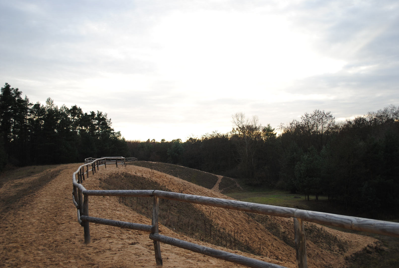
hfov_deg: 53.0
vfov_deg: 37.0
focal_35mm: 36
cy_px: 134
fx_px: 400
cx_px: 200
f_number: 4
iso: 100
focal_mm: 24
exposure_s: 1/160
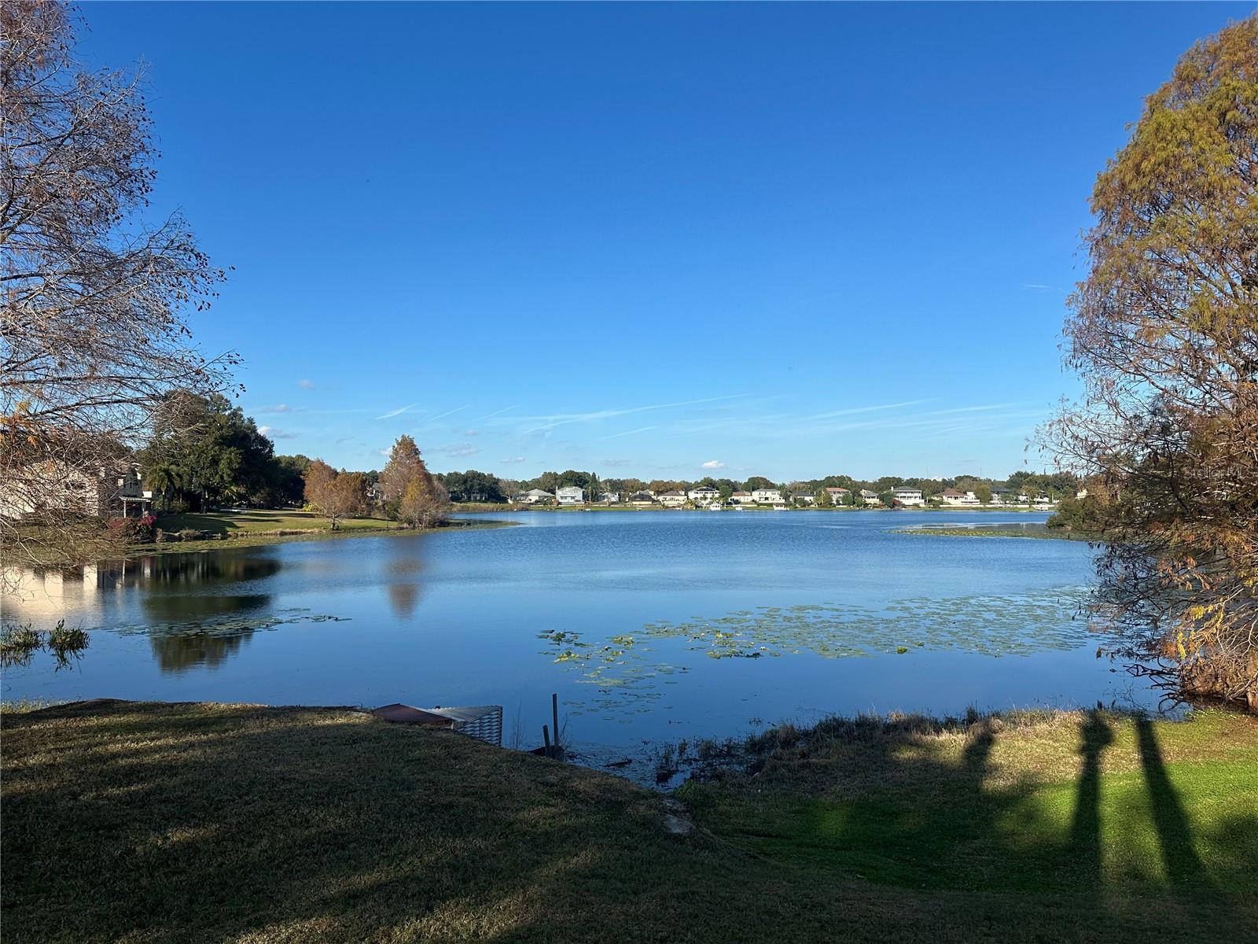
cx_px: 629
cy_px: 472
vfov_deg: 56.8
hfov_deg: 71.6
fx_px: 872
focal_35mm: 24
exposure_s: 1/5263
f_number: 1.78
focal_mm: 6.86
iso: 80
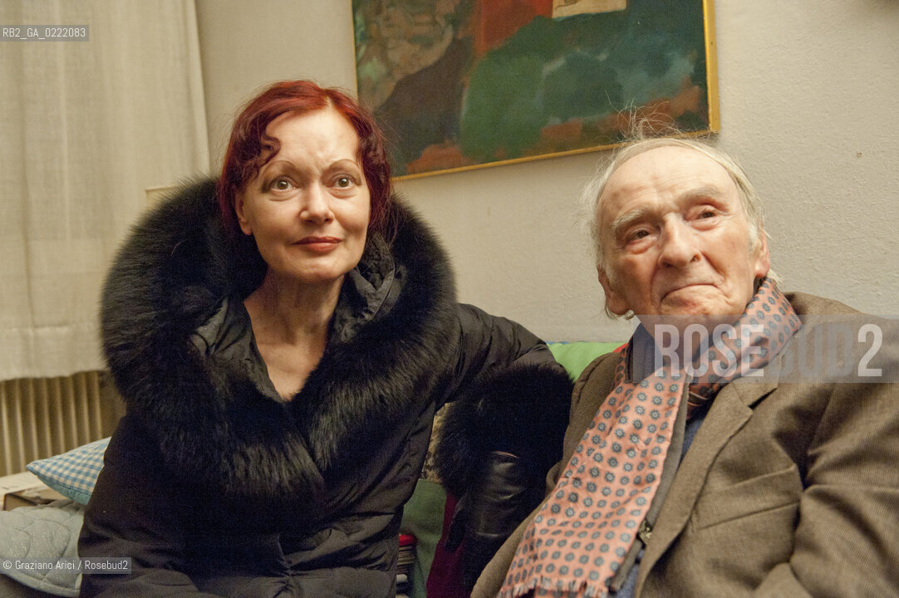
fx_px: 998
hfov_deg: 48.5
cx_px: 450
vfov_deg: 33.4
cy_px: 299
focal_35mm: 40
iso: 3200
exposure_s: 1/100
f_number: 4.5
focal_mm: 40
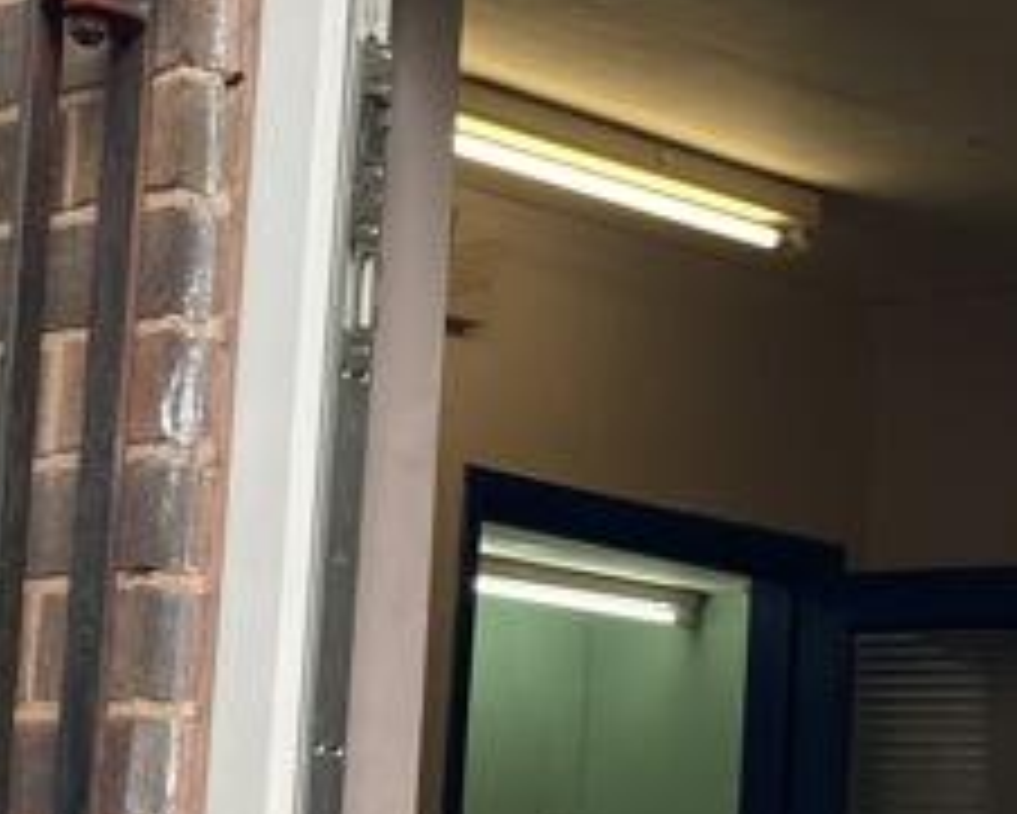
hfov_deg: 15.5
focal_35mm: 124
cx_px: 284
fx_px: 3734
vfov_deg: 12.4
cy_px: 558
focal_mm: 3.99
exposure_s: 1/99
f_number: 1.8
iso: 25
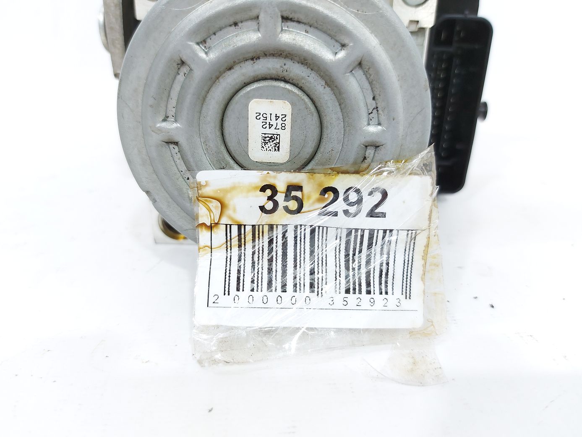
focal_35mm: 24
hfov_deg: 71.6
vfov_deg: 56.8
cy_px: 218
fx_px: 403
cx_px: 291
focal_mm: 5.23
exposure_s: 1/50
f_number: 1.8
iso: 100
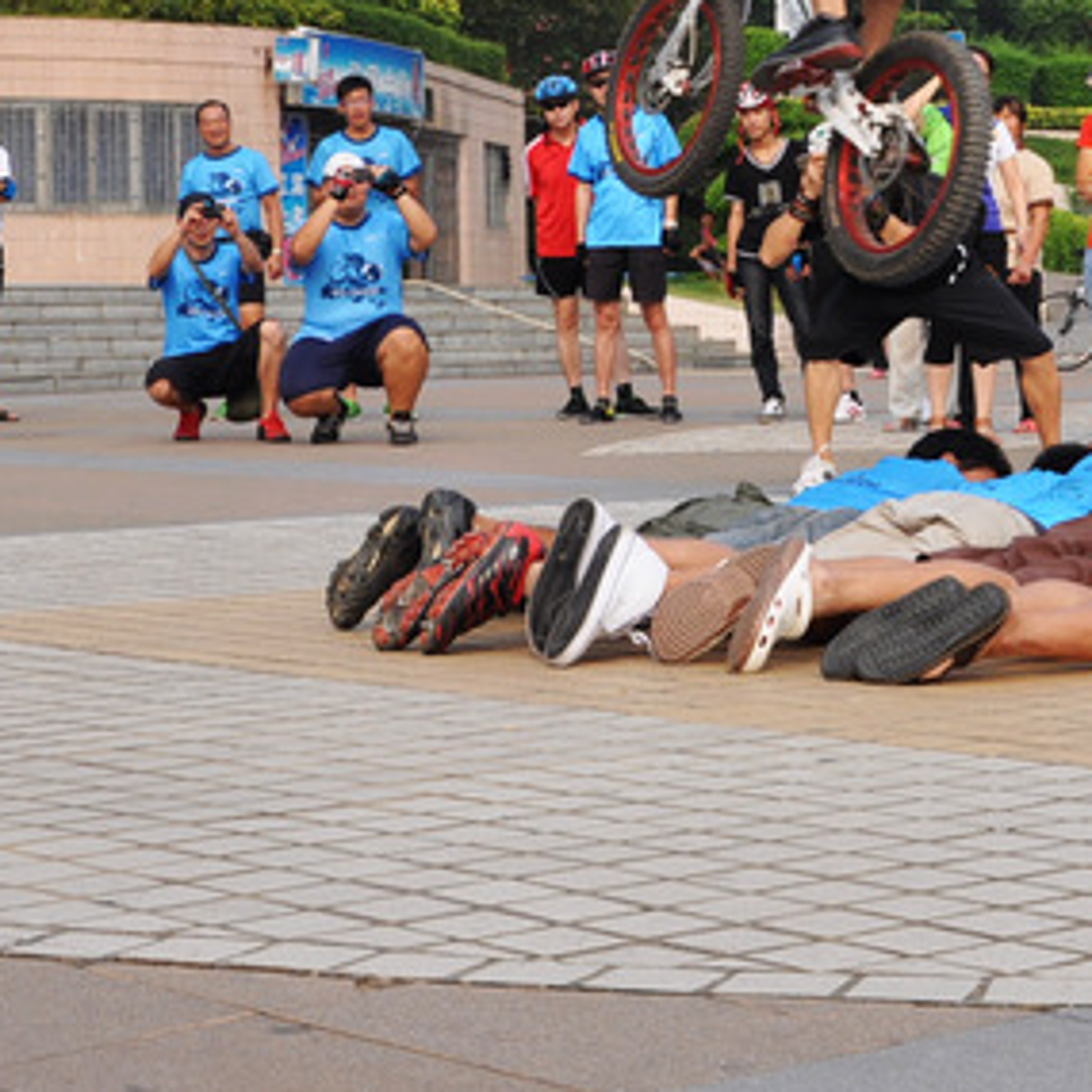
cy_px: 171
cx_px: 843
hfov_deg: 17.3
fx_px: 3569
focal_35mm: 100
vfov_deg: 17.2
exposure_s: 1/500
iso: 200
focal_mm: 28
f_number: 7.1
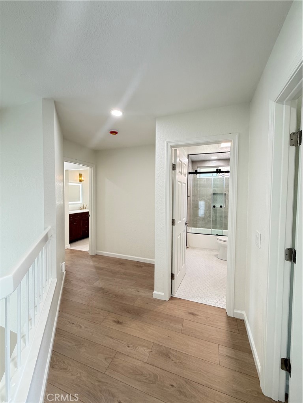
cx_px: 152
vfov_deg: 102.1
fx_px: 163
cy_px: 202
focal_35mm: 14
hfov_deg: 85.7
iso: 250
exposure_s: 1/60
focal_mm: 2.22
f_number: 2.2
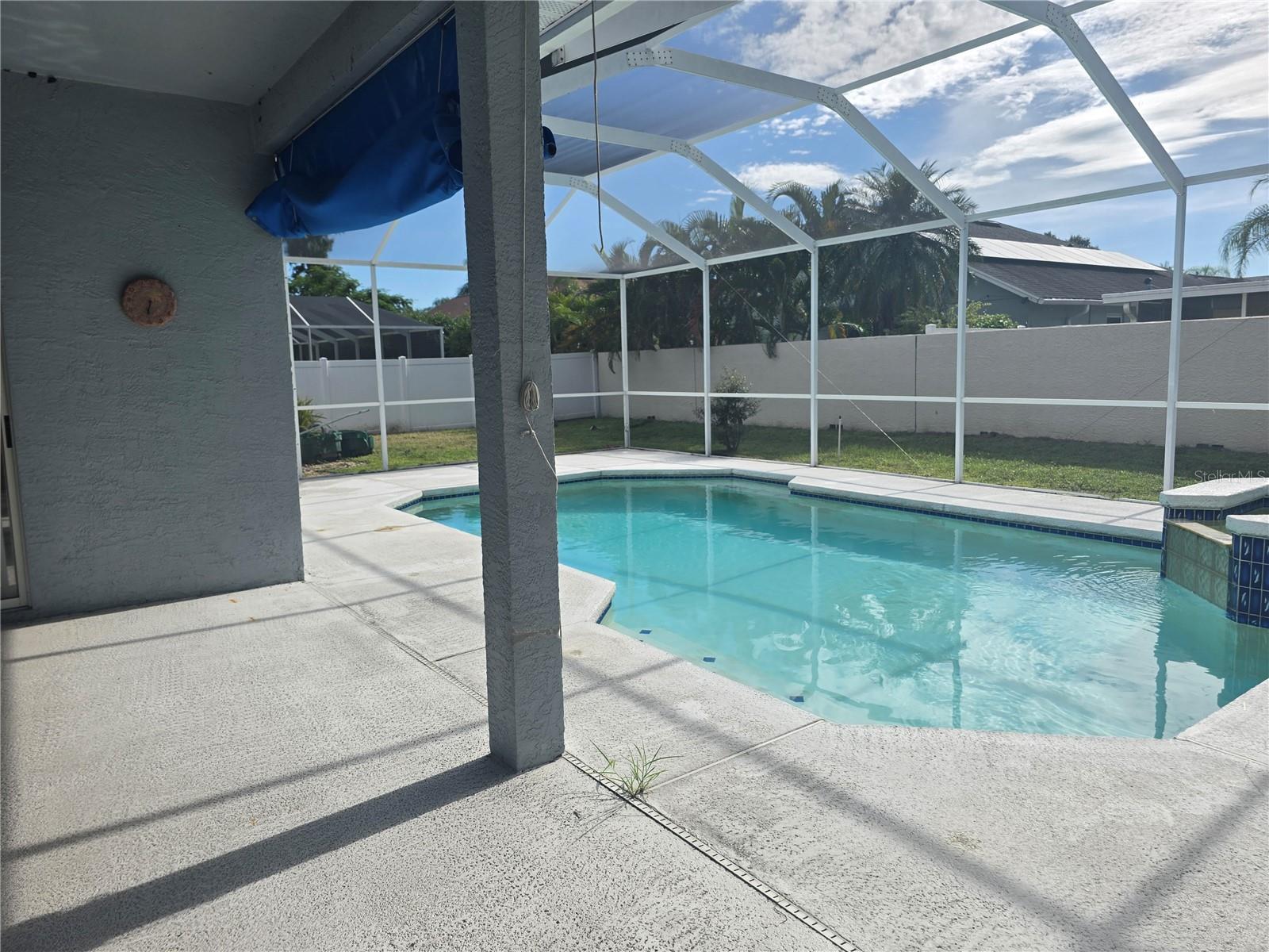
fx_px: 843
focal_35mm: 23
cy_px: 476
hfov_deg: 73.9
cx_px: 634
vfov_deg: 58.9
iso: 12
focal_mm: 6.3
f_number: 1.7
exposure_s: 1/532
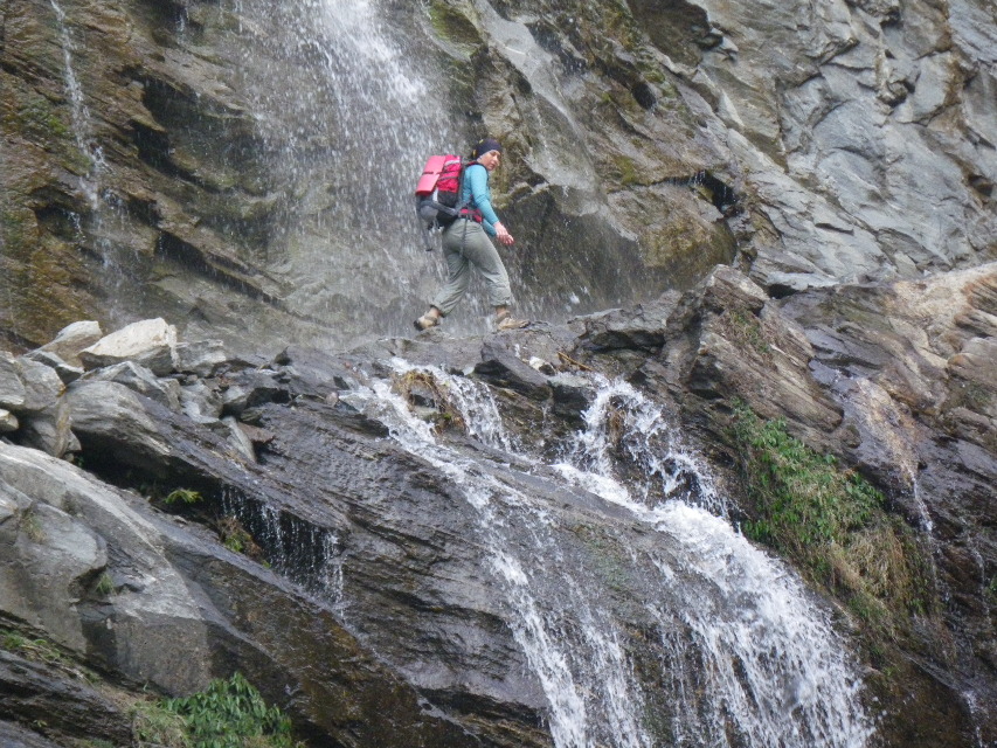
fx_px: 3313
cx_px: 498
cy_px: 374
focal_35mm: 115
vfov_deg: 12.9
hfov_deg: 17.1
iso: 400
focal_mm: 20.6
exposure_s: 1/160
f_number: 5.2
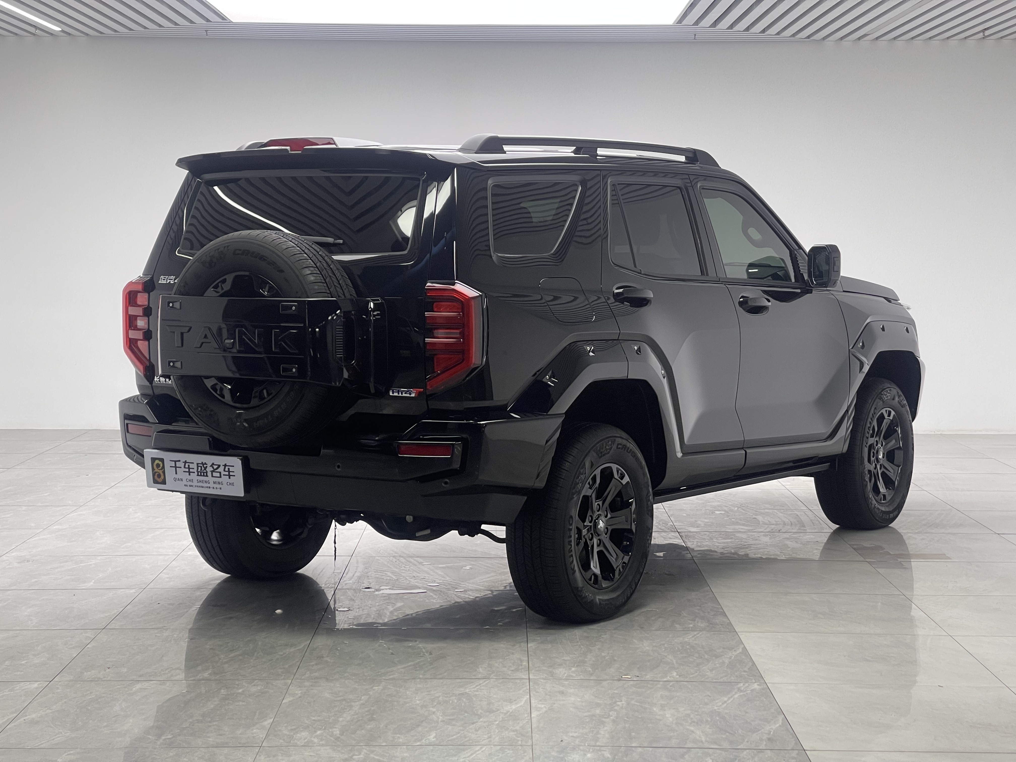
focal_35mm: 64
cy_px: 381
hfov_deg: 30.3
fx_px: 1878
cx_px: 508
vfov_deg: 22.9
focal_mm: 7.5
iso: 80
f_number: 2.2
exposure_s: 1/100
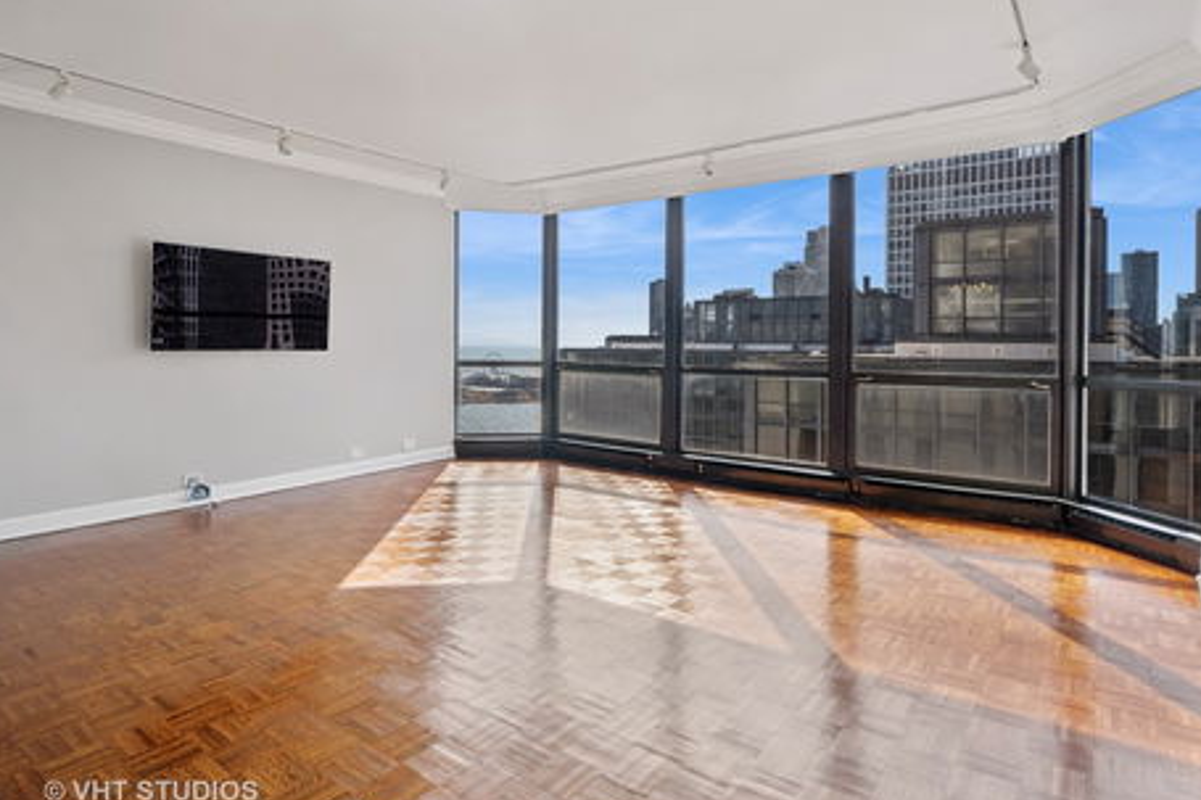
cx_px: 610
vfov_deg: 63.1
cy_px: 412
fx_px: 651
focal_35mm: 20
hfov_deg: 85.4
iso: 200
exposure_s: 1/500
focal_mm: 18.5
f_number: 8
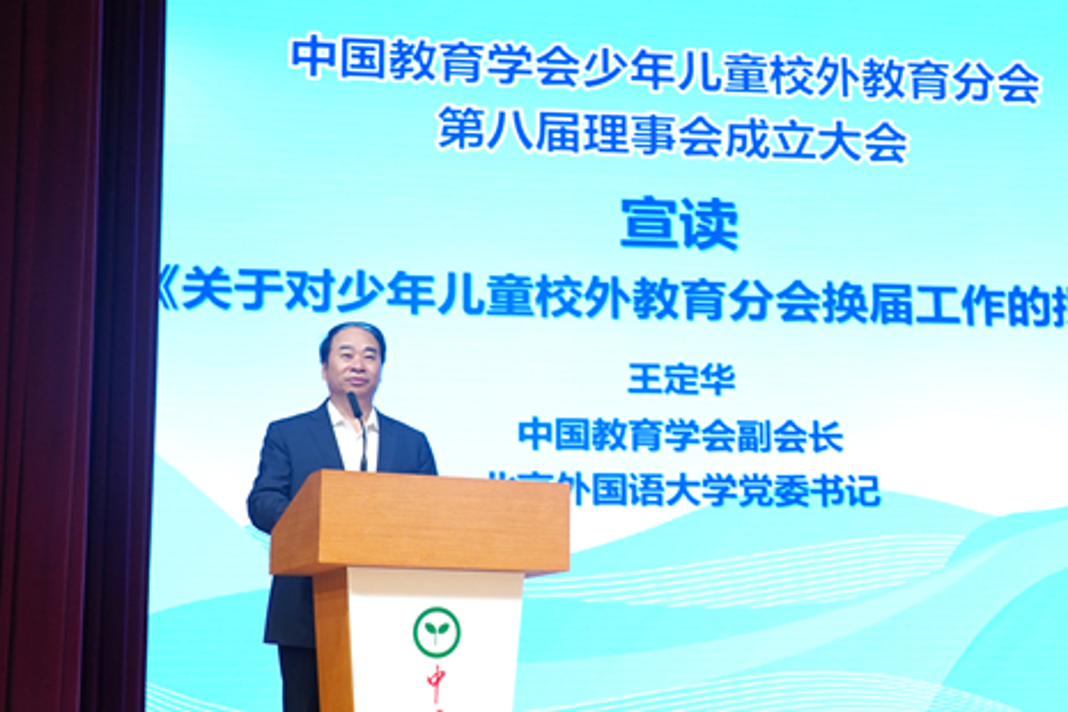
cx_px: 616
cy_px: 443
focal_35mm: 49
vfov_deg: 27.4
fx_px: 1454
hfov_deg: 40.2
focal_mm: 38
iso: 1600
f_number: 5.6
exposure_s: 1/125
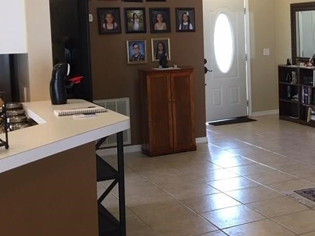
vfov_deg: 23.9
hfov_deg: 30.3
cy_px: 84
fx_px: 555
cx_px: 282
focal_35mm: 61
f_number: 2.2
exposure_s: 1/15
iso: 50
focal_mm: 4.15
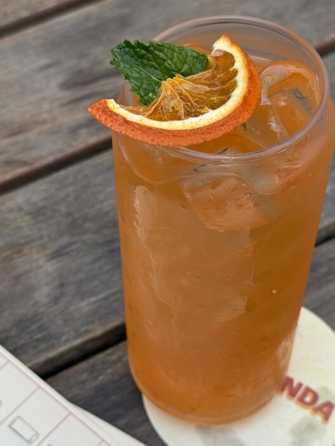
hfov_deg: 21.0
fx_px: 903
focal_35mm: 70
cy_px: 279
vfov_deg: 27.7
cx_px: 147
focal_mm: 6.76
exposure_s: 1/762
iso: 64
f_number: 1.78
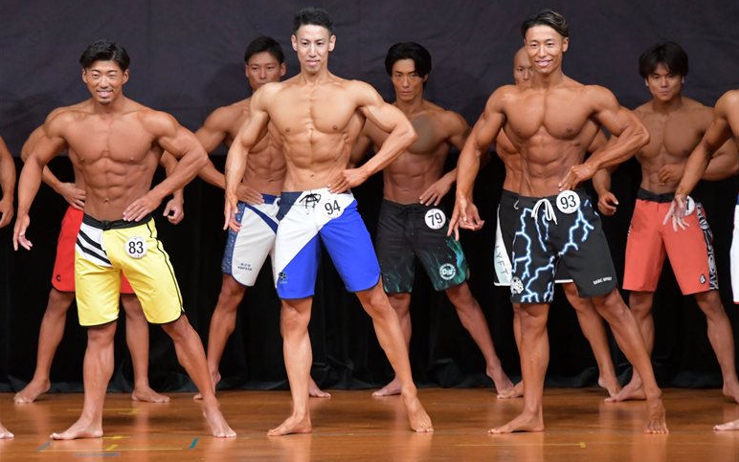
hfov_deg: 7.6
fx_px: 5560
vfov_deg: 4.8
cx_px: 370
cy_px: 230
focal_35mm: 276
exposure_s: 1/400
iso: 5000
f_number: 5.6
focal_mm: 180
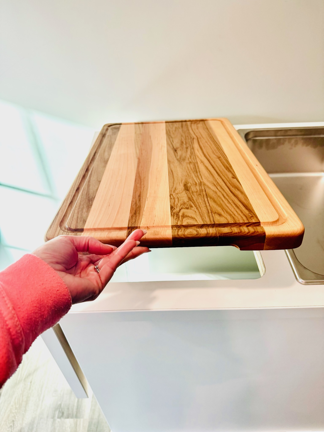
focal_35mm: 24
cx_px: 162
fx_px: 300
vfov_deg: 71.6
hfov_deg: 56.8
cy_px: 216
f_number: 1.78
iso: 160
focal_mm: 6.76
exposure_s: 1/120
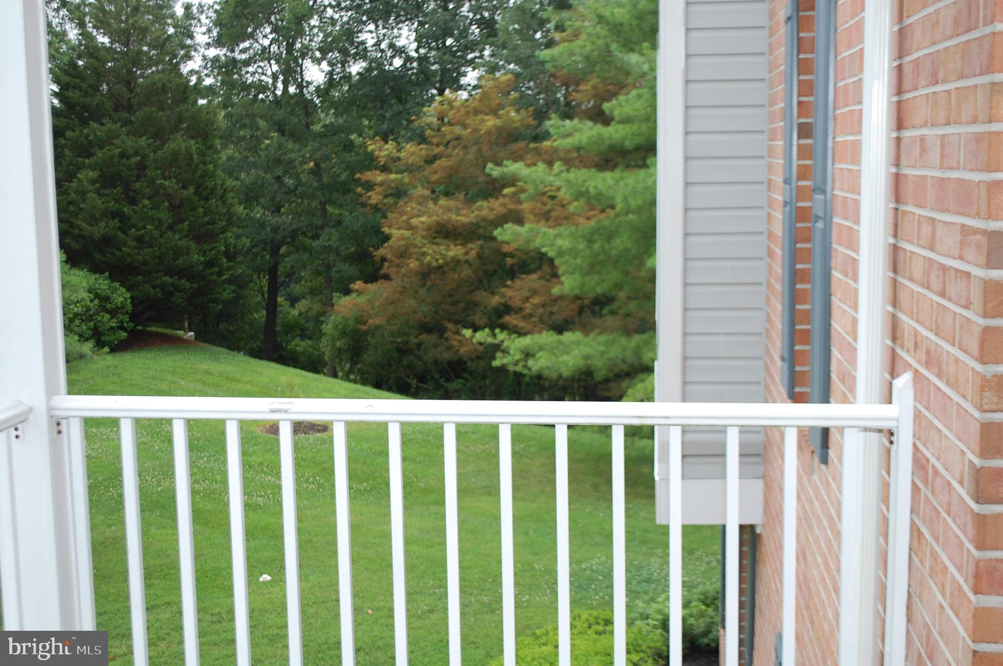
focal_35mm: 48
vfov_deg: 28.0
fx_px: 1336
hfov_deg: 41.2
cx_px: 502
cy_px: 333
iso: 200
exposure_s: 1/100
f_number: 5
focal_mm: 32
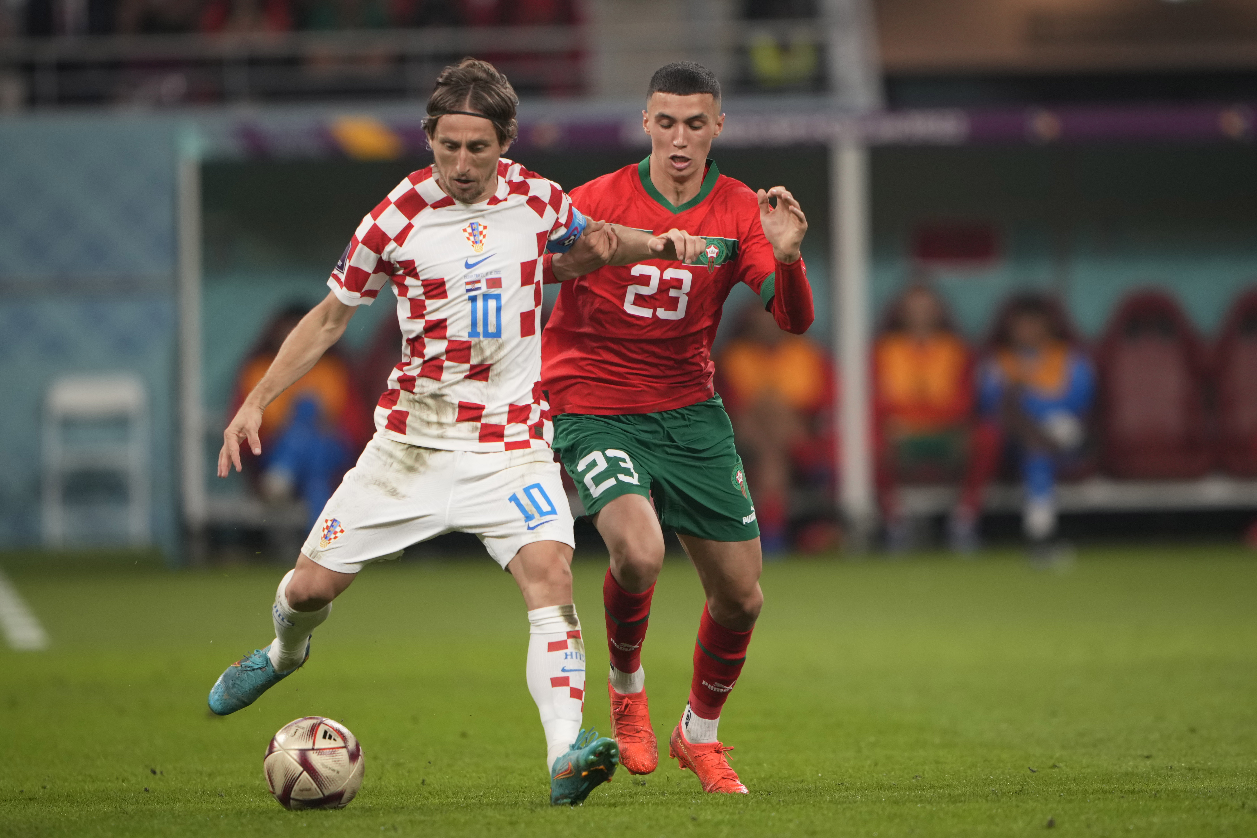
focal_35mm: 600
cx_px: 628
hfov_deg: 3.4
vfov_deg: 2.3
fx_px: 20948
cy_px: 419
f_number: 2.8
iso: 1250
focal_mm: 400
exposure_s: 1/1250
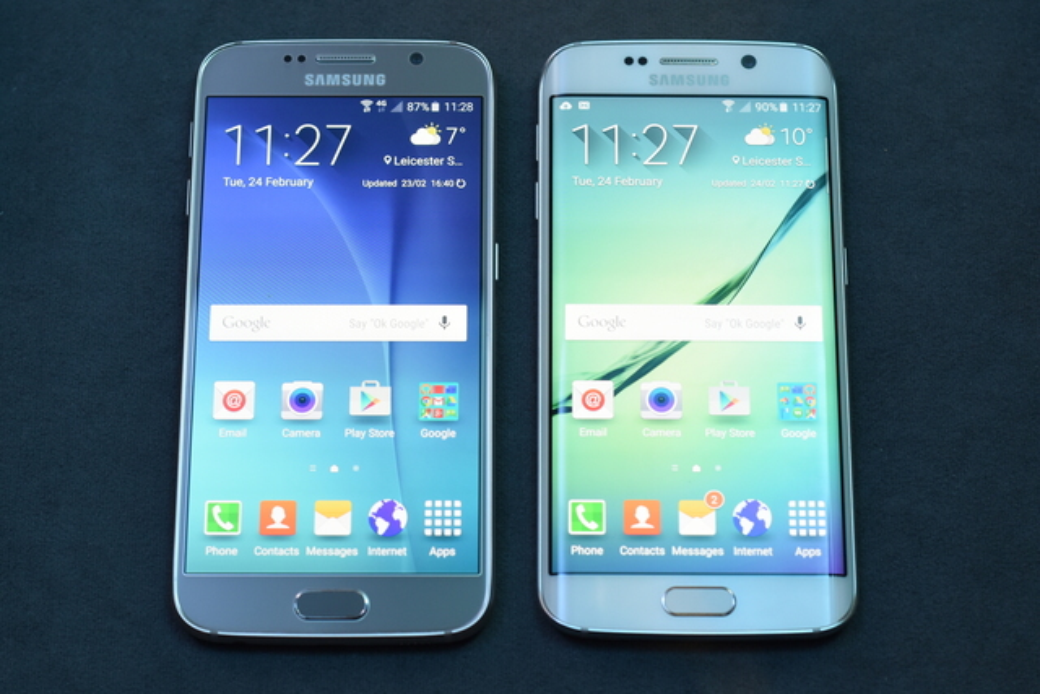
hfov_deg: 39.6
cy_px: 347
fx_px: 1445
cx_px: 520
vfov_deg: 27.0
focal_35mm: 50
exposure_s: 1/160
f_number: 4
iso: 1000
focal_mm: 50
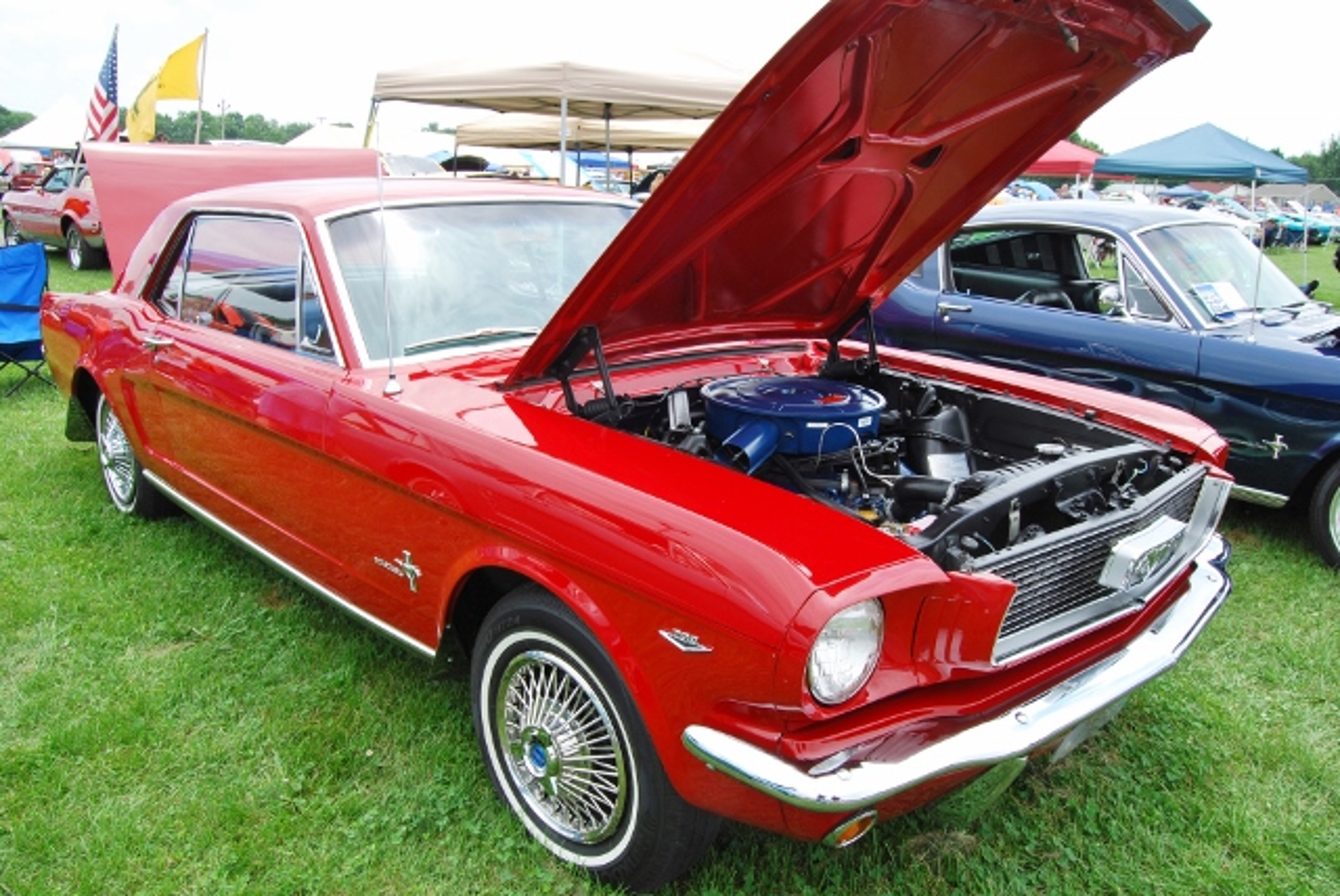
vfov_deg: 48.0
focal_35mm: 27
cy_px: 448
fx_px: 1006
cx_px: 670
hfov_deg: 67.3
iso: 200
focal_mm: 18
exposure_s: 1/80
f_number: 13
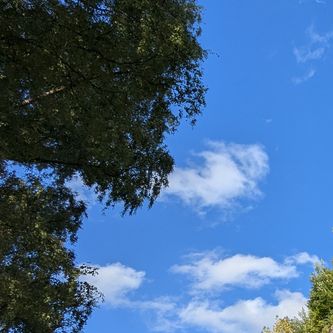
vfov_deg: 36.7
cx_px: 386
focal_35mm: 44
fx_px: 479
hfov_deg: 32.6
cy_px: 277
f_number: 2.2
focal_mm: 2.35
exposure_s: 1/968
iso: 51
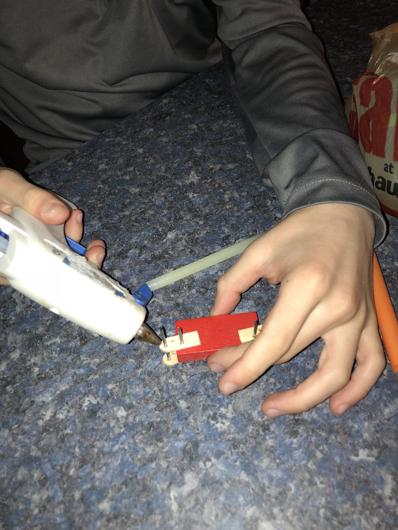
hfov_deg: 49.7
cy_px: 265
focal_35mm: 28
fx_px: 429
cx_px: 199
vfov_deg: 63.4
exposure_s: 1/60
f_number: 1.8
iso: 32
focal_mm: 3.99
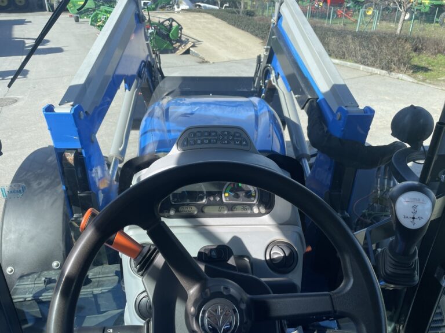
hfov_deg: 67.3
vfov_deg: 53.1
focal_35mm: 26
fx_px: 334
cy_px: 166
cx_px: 222
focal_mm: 4.2
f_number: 1.6
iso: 32
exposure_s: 1/1233
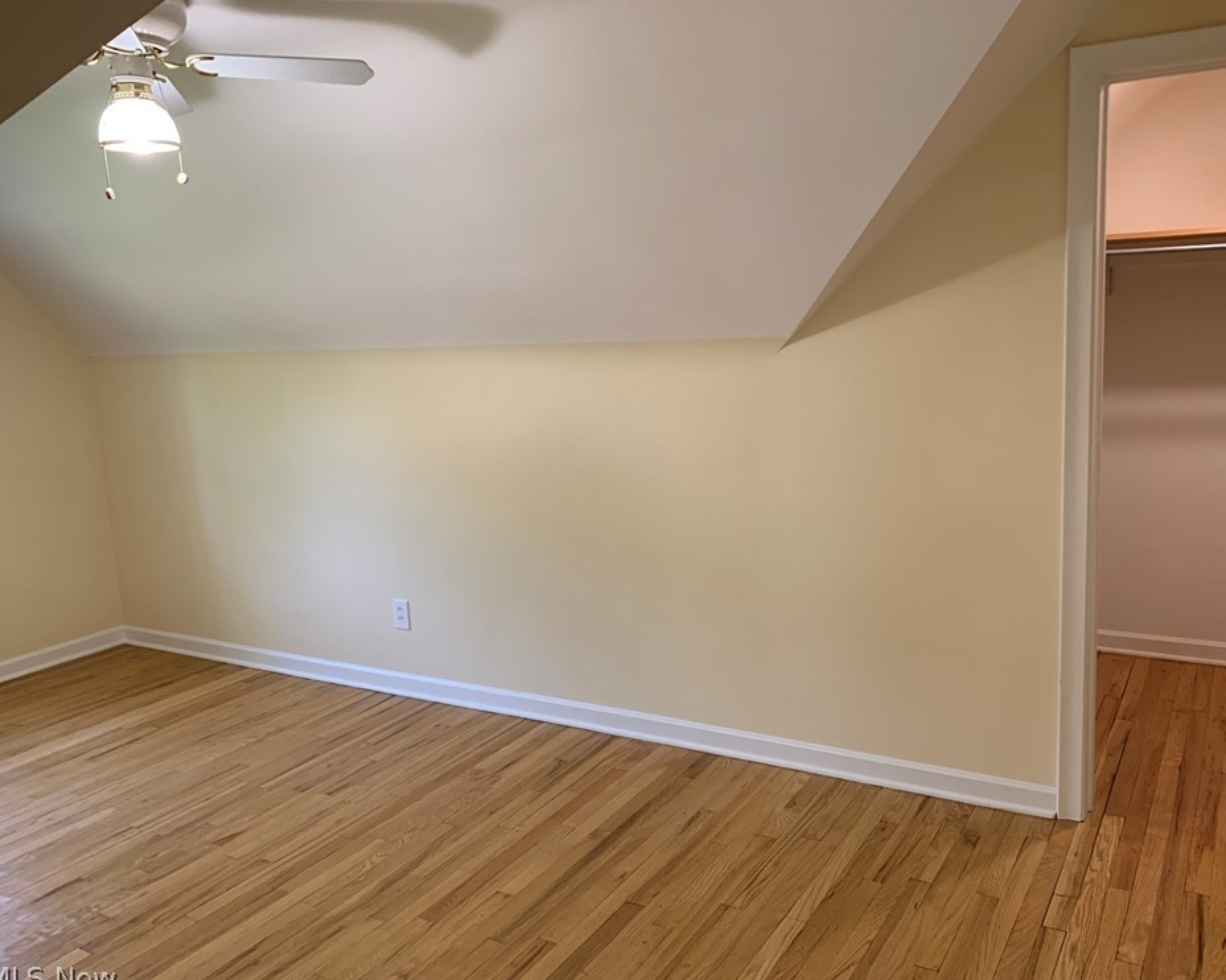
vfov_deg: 51.5
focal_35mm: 28
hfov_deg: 62.2
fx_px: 1016
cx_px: 655
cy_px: 493
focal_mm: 4.25
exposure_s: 1/60
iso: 160
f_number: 1.8
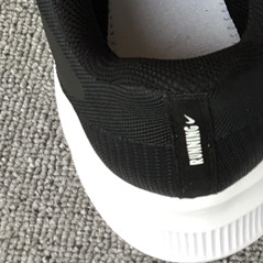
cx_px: 309
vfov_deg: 15.9
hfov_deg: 16.3
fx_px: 885
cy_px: -96
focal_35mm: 103
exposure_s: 1/50
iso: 32
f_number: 2.4
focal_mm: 3.3
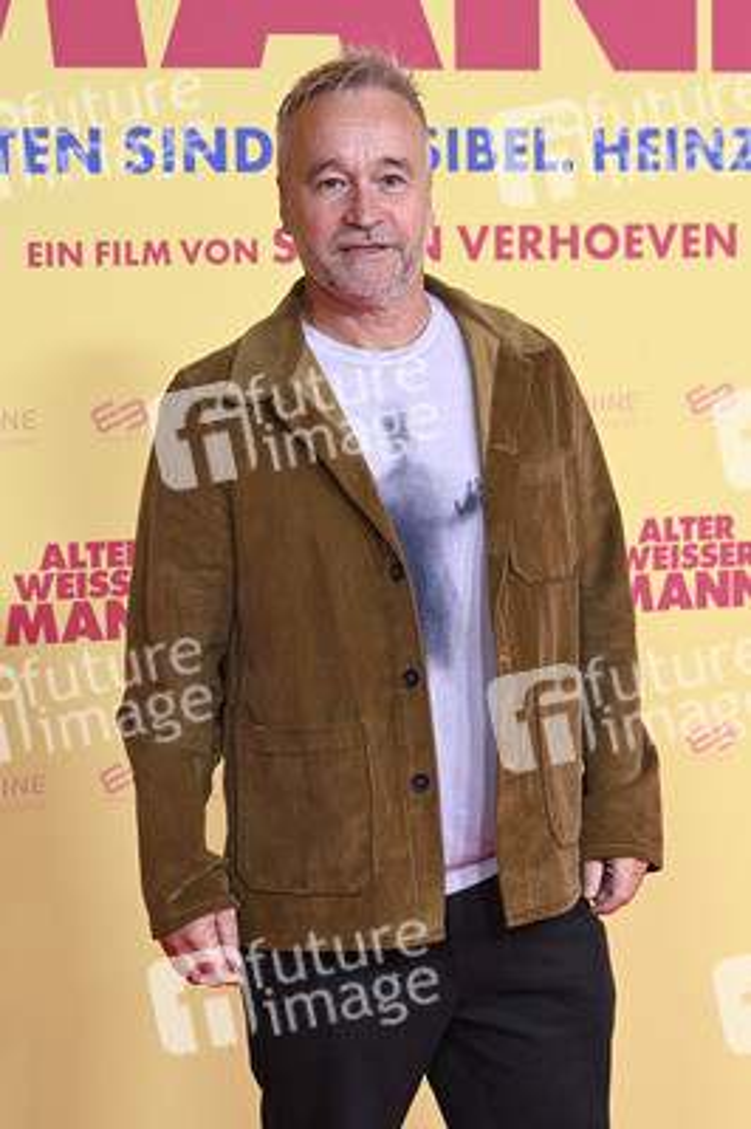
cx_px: 376
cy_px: 564
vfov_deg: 27.0
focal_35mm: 75
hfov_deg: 18.2
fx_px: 2351
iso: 400
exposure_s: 1/160
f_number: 5.6
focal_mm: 75
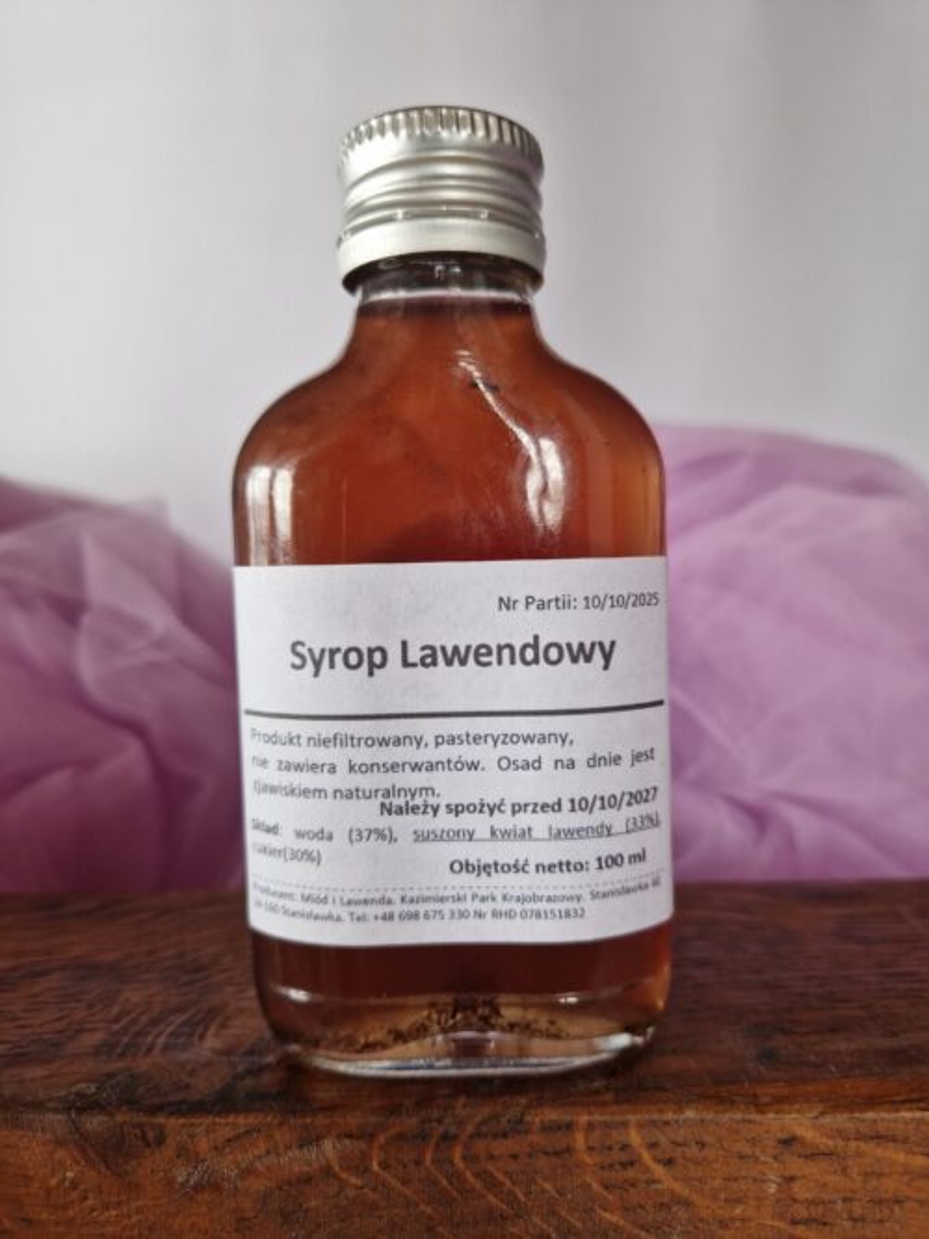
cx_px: 464
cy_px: 620
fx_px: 823
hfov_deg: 58.9
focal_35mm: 23
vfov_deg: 73.9
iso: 200
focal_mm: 5.4
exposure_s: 1/100
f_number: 1.8
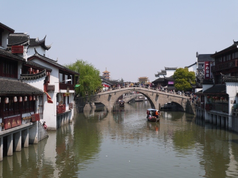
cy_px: 89
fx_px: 316
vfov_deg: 31.5
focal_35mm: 46
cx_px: 119
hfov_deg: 41.2
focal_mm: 23
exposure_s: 1/400
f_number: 9
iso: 160
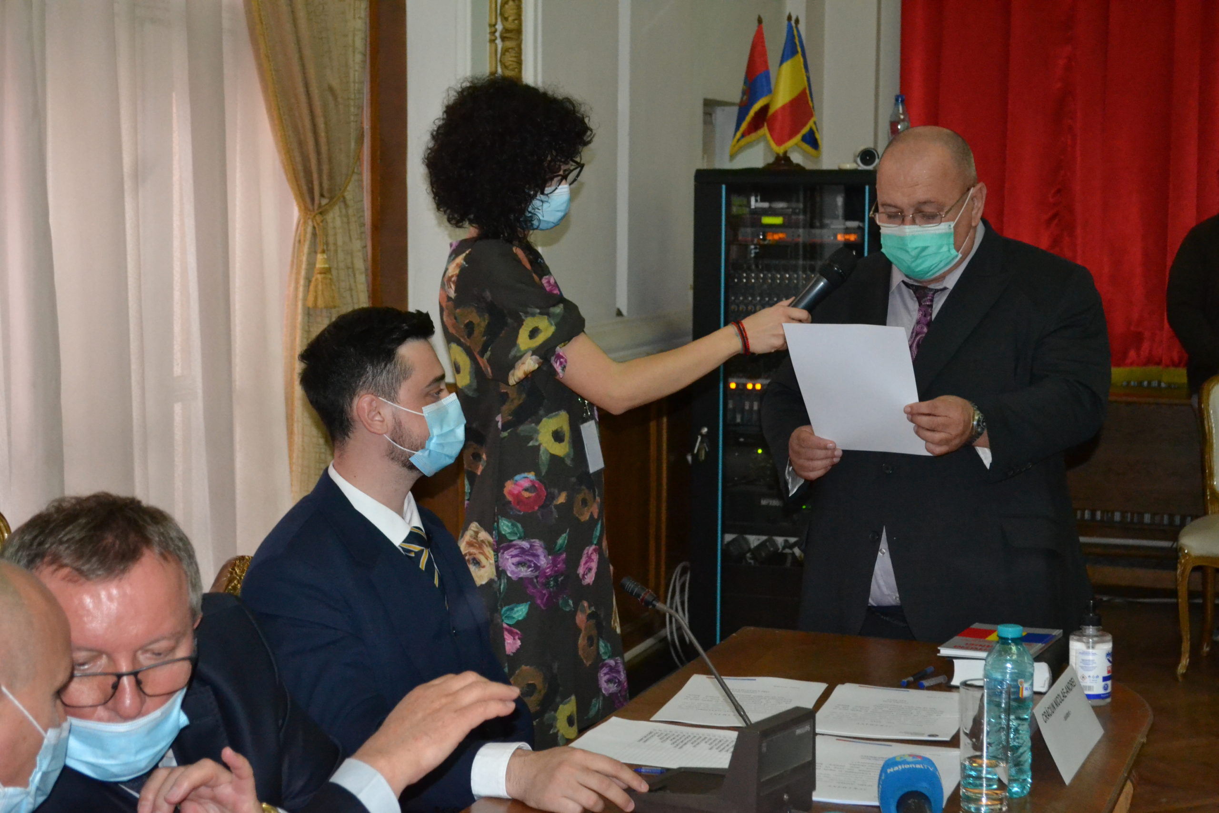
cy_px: 406
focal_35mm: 60
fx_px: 2032
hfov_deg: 33.4
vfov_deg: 22.6
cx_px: 610
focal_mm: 40
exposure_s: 1/60
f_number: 5.3
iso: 3200
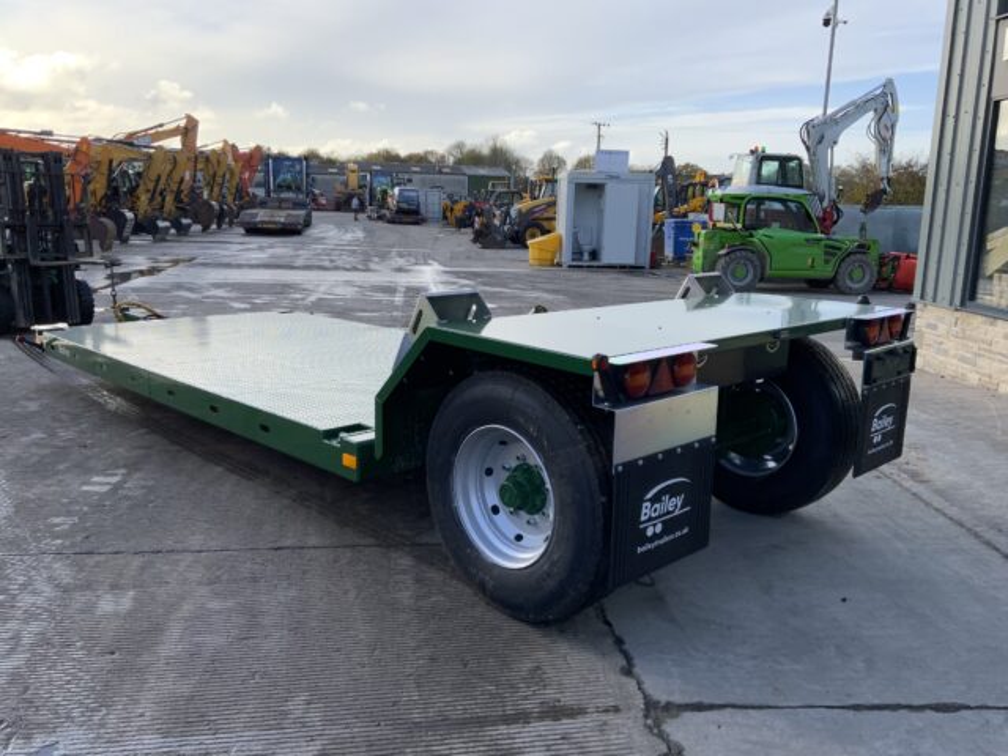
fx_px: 844
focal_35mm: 29
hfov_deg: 61.7
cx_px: 504
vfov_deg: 48.2
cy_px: 378
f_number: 1.8
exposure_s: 1/482
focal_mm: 3
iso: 16
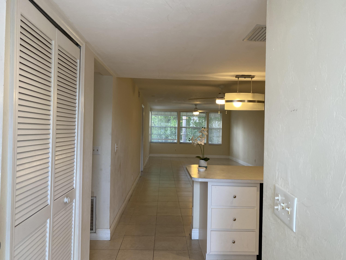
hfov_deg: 67.3
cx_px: 173
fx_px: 260
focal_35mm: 26
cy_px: 130
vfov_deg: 53.1
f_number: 1.8
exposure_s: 1/120
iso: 125
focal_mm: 4.25
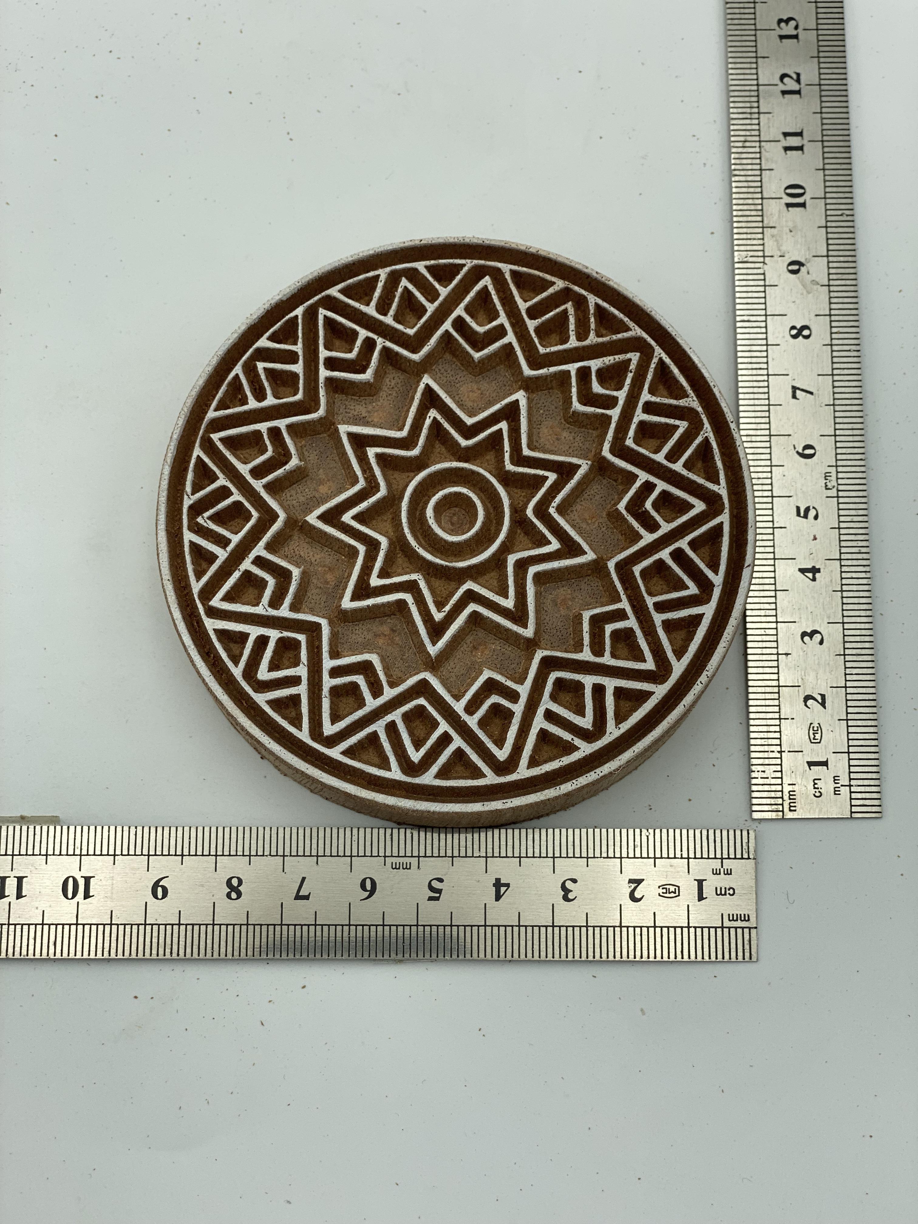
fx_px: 1839
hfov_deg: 28.0
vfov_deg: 36.8
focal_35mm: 52
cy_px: 612
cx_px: 459
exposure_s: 1/564
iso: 20
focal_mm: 6
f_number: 2
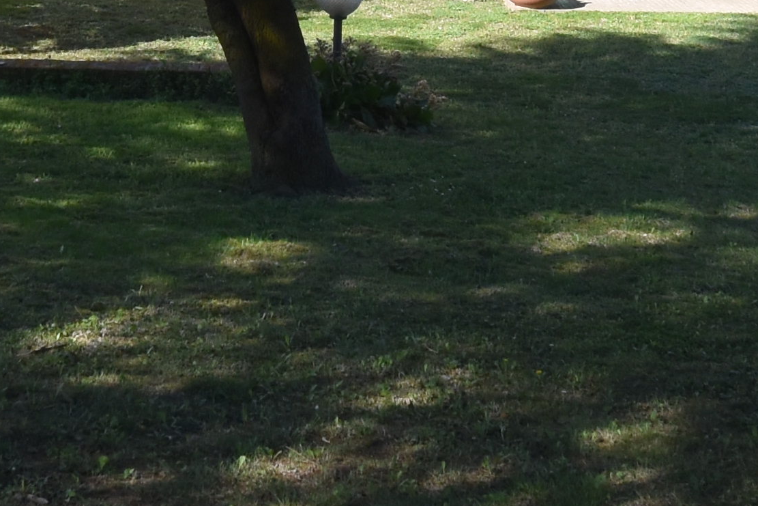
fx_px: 1706
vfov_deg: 15.8
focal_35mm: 81
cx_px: 270
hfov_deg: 25.0
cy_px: -195
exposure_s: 1/250
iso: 200
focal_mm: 10
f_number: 8
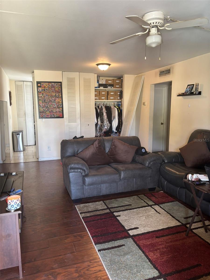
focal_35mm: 26
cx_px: 105
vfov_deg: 67.3
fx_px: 210
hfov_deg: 53.1
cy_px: 140
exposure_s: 1/60
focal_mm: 5.96
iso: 160
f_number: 1.6
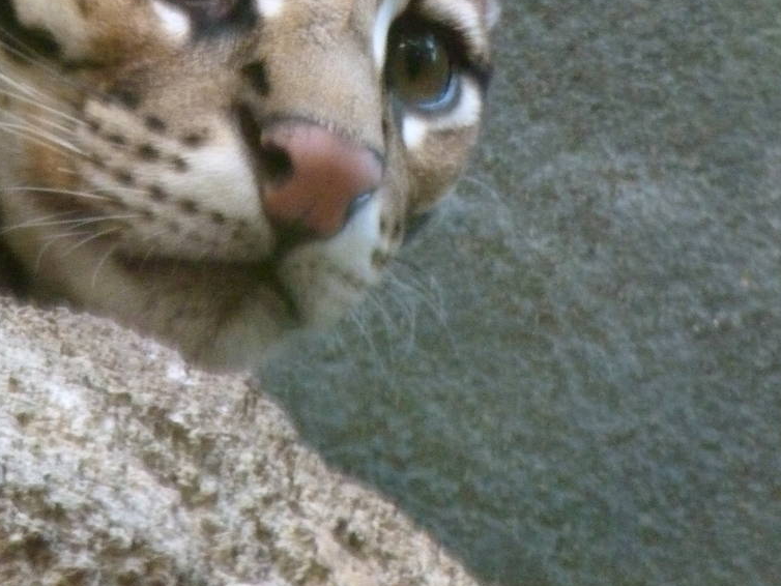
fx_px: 28685
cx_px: 160
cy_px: 3
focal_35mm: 1271
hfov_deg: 1.6
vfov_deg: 1.2
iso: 800
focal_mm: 107.9
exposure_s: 1/40
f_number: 5.2
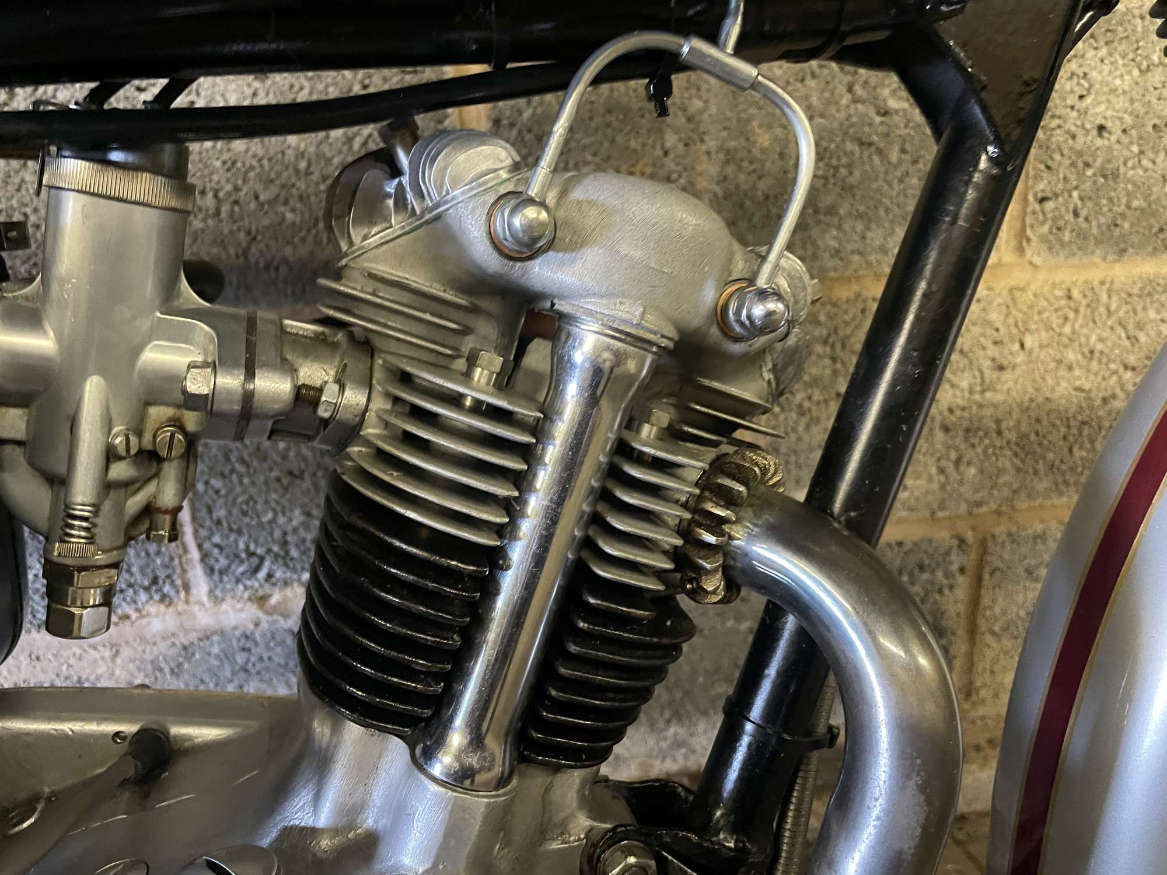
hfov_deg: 67.3
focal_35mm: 26
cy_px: 438
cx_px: 584
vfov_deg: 53.1
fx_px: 877
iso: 500
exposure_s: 1/25
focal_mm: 4.2
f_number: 1.6
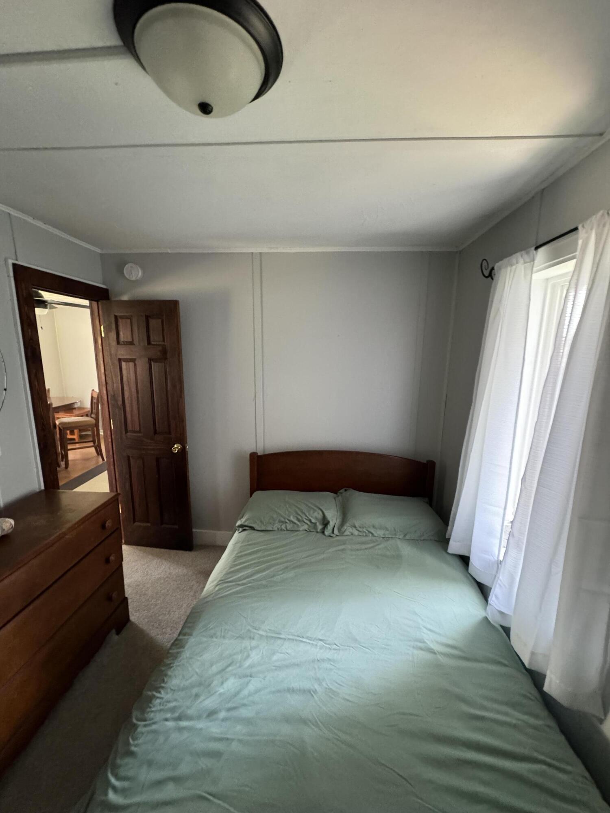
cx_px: 305
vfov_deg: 102.1
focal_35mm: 14
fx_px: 329
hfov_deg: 85.7
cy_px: 406
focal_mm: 2.22
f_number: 2.2
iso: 640
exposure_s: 1/60
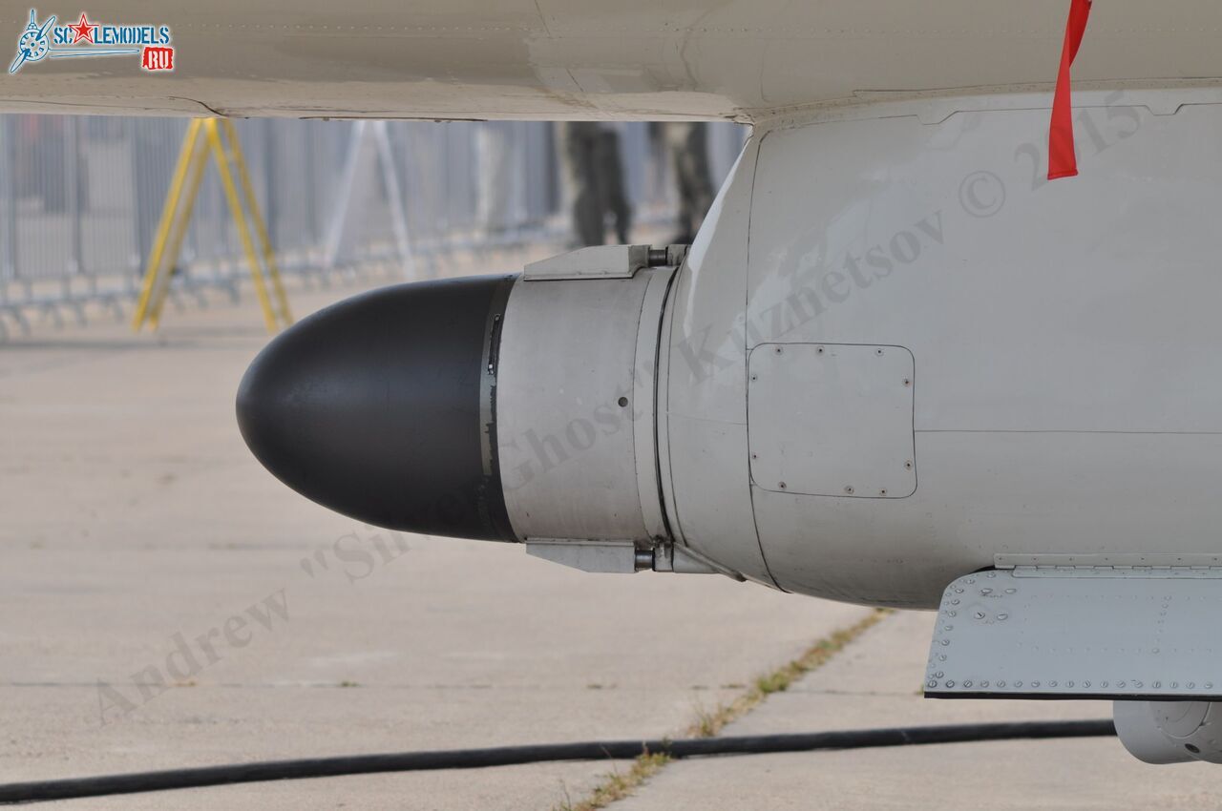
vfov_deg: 4.4
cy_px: 406
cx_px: 611
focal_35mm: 315
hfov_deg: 6.5
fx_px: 10679
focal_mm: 210
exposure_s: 1/640
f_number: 8
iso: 200
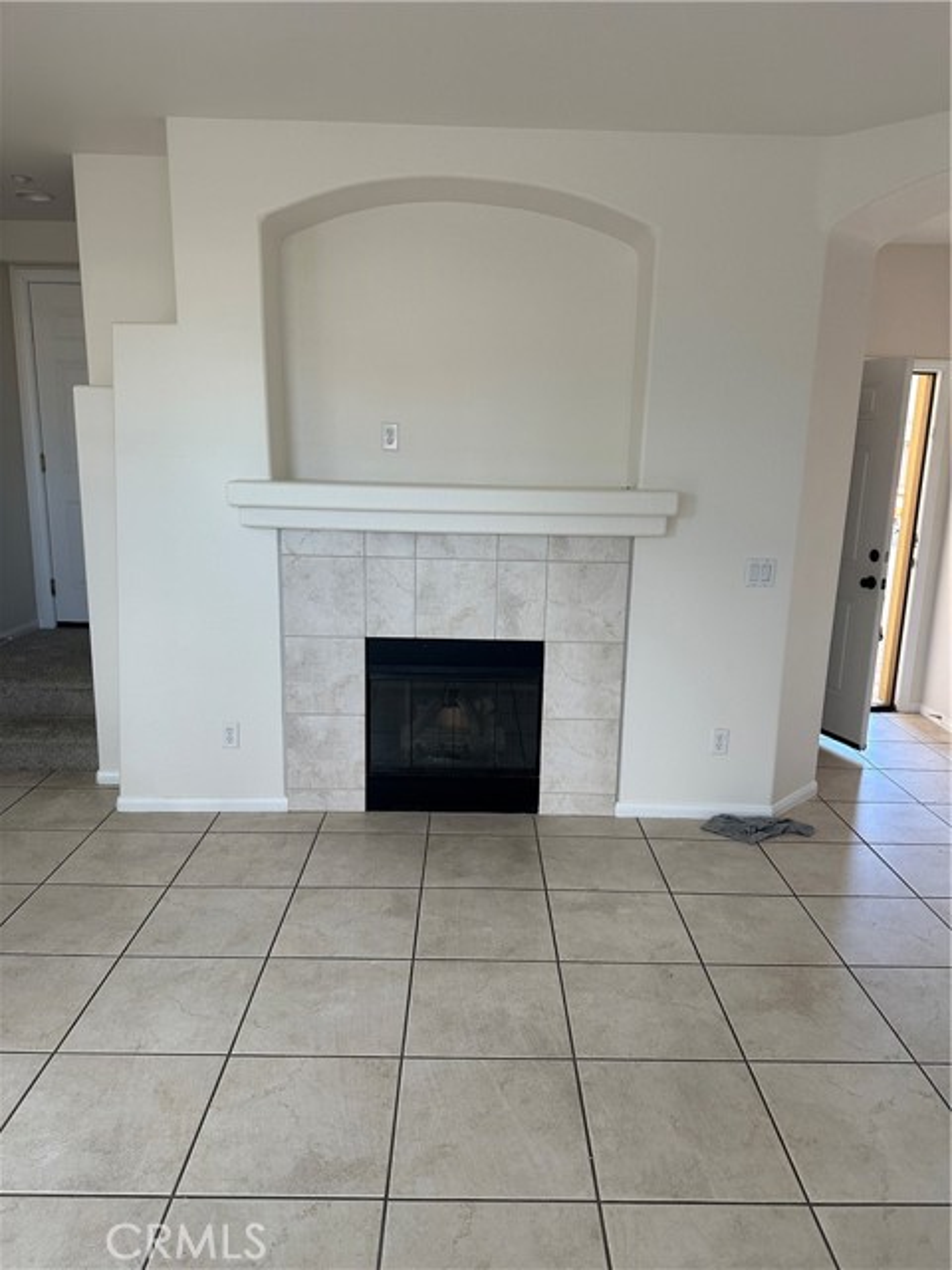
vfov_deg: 71.6
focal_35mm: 24
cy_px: 635
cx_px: 476
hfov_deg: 56.8
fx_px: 880
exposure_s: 1/120
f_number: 1.78
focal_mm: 6.86
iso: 160
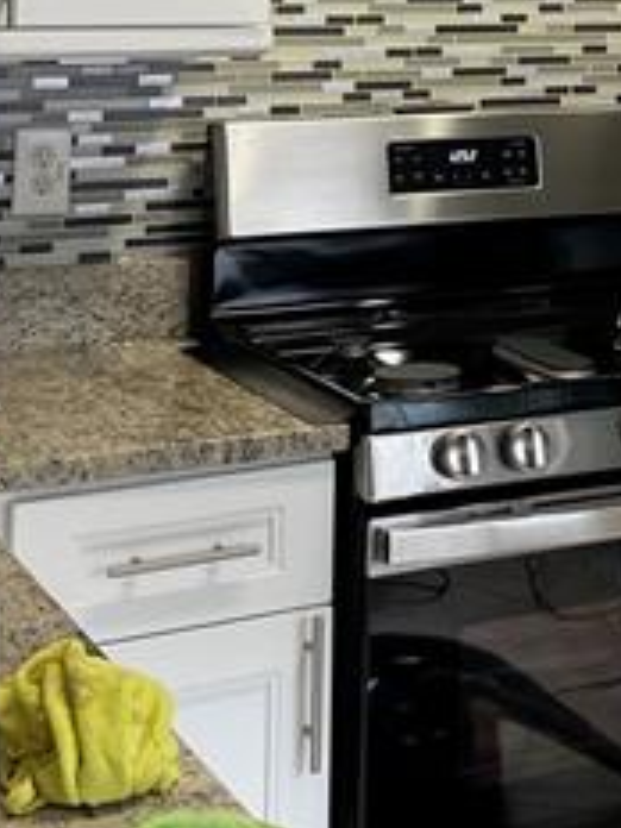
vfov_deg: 21.3
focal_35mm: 86
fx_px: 2057
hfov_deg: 16.6
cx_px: 692
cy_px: -136
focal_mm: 4.2
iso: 125
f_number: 1.6
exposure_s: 1/120
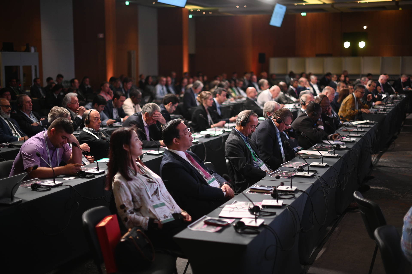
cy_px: 137
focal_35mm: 50
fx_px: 572
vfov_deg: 27.0
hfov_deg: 39.6
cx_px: 206
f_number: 1.4
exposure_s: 1/500
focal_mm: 50
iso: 800
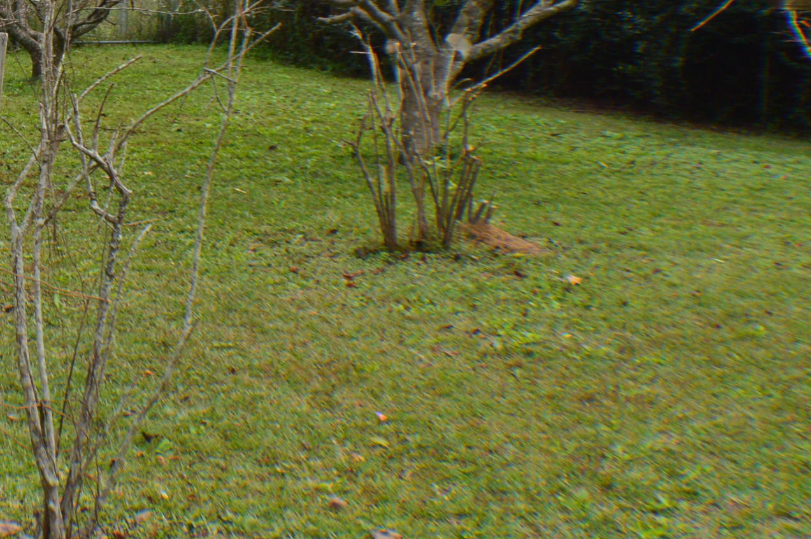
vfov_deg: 13.6
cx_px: 3
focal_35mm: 99
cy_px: -8
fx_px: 2228
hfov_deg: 20.0
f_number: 9
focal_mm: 28
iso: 400
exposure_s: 1/125
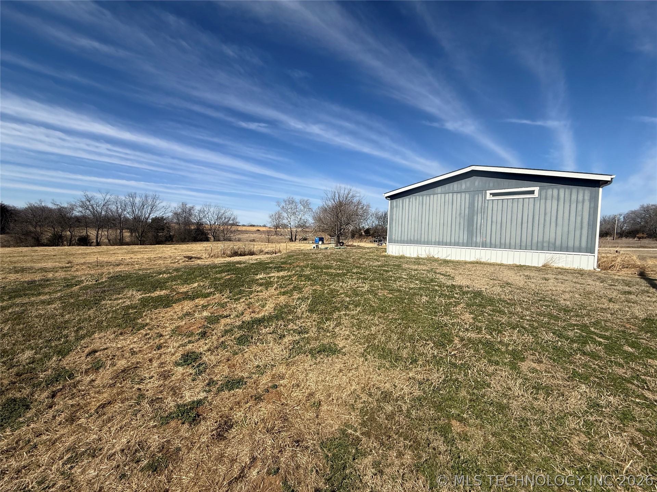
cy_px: 246
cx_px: 328
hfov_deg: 102.1
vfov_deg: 85.7
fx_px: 266
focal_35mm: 14
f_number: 2.2
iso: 50
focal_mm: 2.22
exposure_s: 1/2717
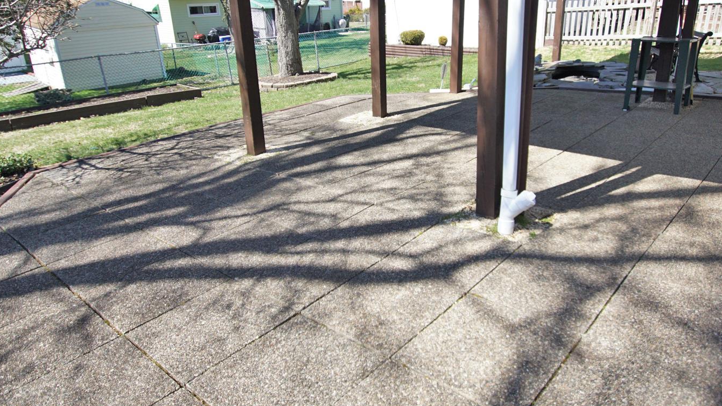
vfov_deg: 47.4
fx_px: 459
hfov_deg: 75.6
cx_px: 426
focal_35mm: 24
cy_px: 160
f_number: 3.5
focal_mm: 10
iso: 320
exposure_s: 1/1000
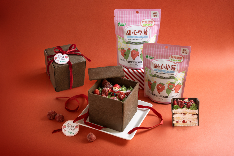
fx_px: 455
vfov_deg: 19.5
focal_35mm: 70
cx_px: 117
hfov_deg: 28.8
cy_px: 78
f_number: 14
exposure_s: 1/13
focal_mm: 70
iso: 800
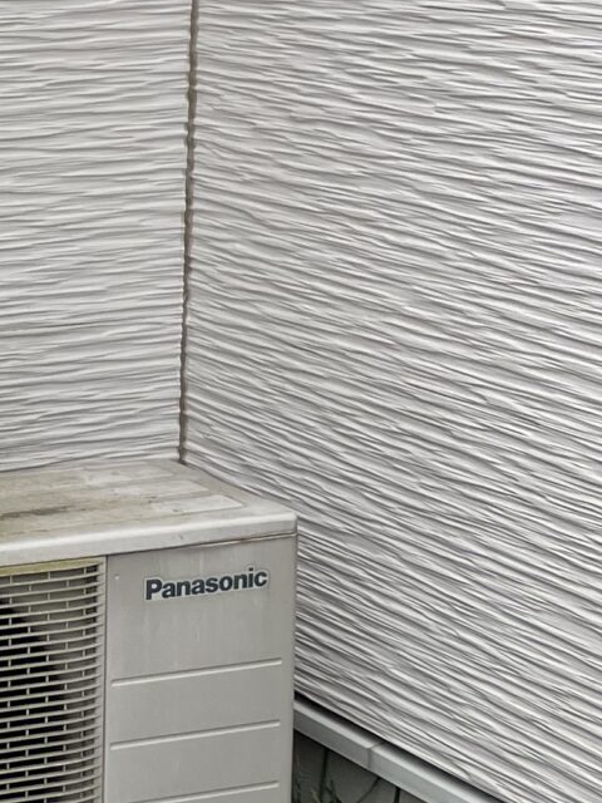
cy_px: 230
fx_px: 2412
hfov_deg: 13.1
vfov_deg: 18.8
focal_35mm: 104
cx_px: -421
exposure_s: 1/584
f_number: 1.6
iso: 32
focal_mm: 4.2
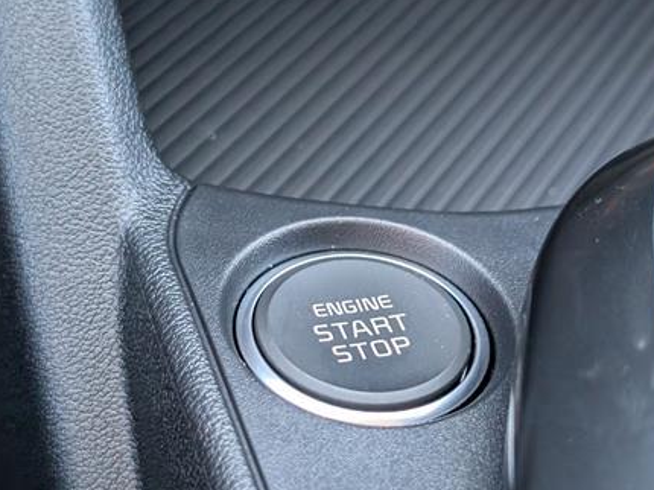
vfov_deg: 20.1
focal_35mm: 73
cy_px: 307
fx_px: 1378
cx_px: 429
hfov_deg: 26.6
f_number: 1.68
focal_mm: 6.9
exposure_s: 1/250
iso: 813
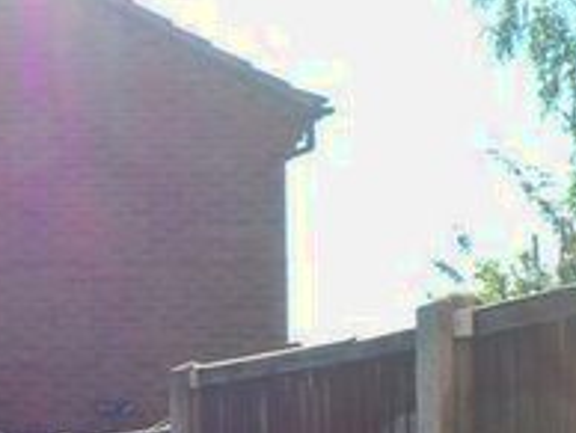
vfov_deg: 14.5
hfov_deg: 17.1
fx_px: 1683
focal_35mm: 101
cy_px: 393
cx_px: -338
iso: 80
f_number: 3.1
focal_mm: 4.9
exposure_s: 1/750
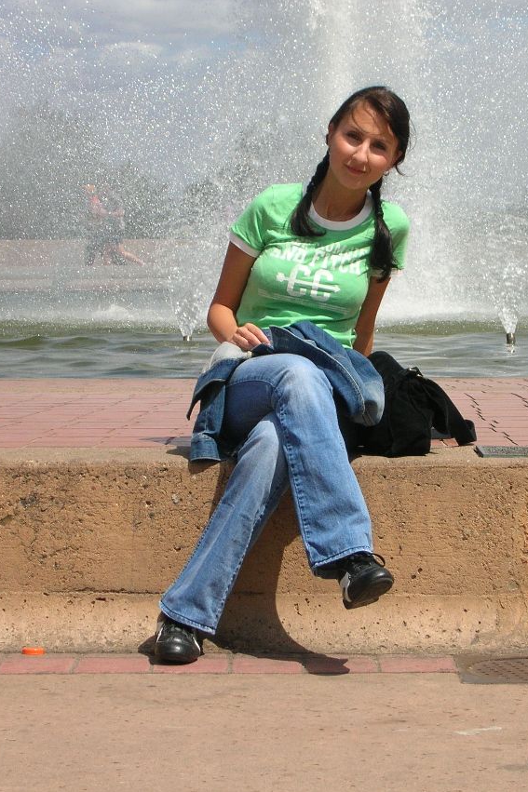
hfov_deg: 12.6
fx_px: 2399
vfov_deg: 18.8
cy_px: 396
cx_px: 314
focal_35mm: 109
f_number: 4.1
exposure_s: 1/690
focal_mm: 13
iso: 50
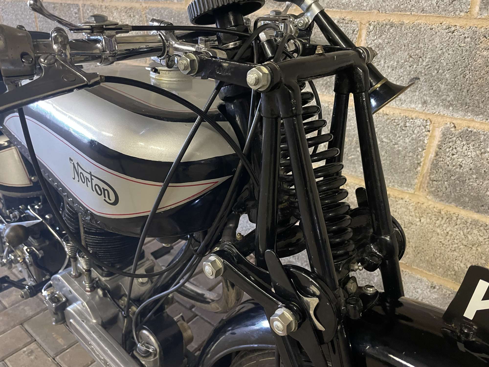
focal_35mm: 26
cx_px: 244
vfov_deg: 53.1
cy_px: 184
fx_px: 367
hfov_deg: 67.3
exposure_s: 1/25
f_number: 1.6
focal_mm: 4.2
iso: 500
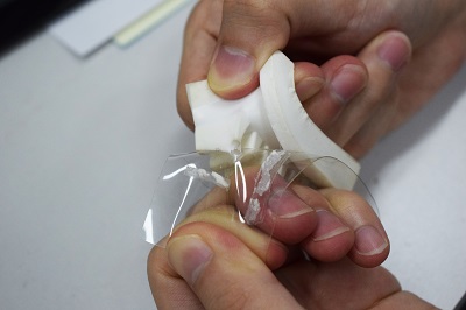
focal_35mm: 72
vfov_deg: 18.9
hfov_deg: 28.1
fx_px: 931
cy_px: 155
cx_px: 233
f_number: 5.3
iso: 2000
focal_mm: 48
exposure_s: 1/125
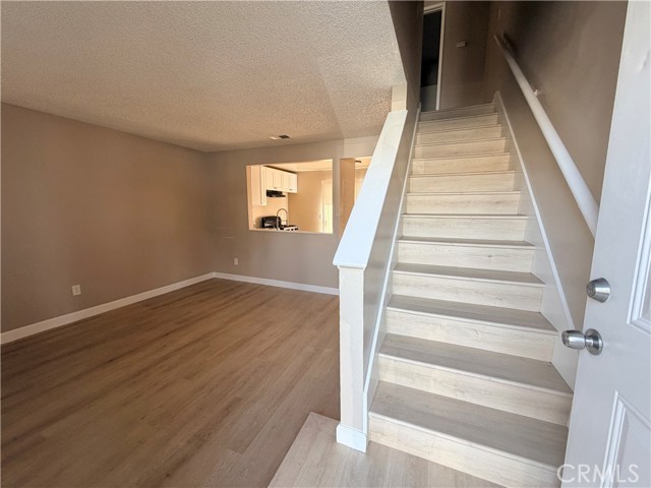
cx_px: 326
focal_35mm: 14
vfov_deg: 85.7
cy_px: 244
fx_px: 263
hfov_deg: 102.1
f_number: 2.2
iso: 160
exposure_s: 1/121
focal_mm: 2.22
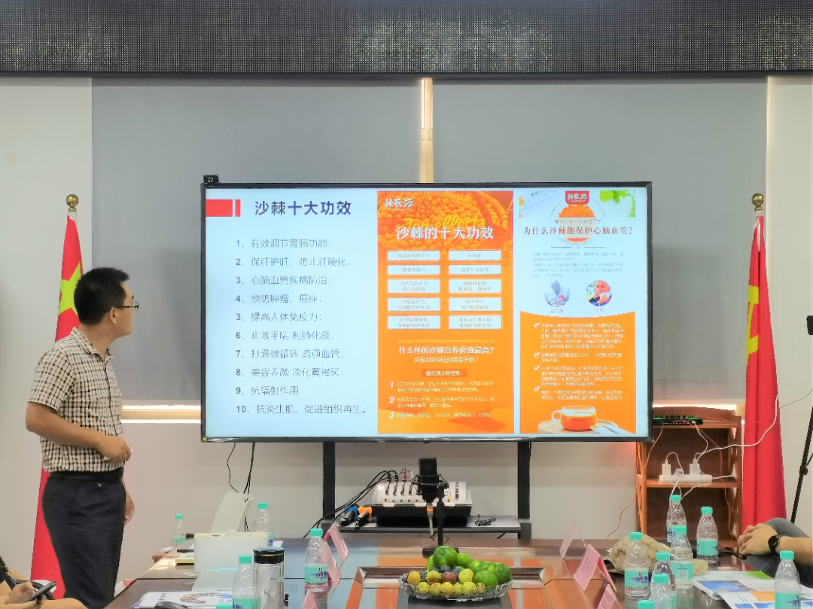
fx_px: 1456
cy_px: 304
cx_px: 406
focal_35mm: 62
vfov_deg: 23.6
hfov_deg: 31.2
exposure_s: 1/60
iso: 160
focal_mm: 5.58
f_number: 1.8
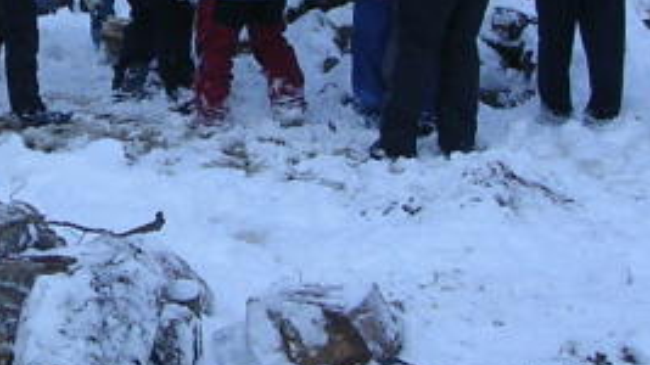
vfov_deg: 9.7
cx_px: 51
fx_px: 2137
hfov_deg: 17.0
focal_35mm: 124
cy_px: 19
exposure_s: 1/481
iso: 50
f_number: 2.8
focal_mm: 5.8
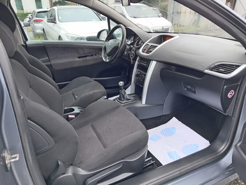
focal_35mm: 25
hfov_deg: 69.4
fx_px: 178
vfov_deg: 54.9
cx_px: 123
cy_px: 92
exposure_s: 1/33.3
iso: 194
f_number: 1.8
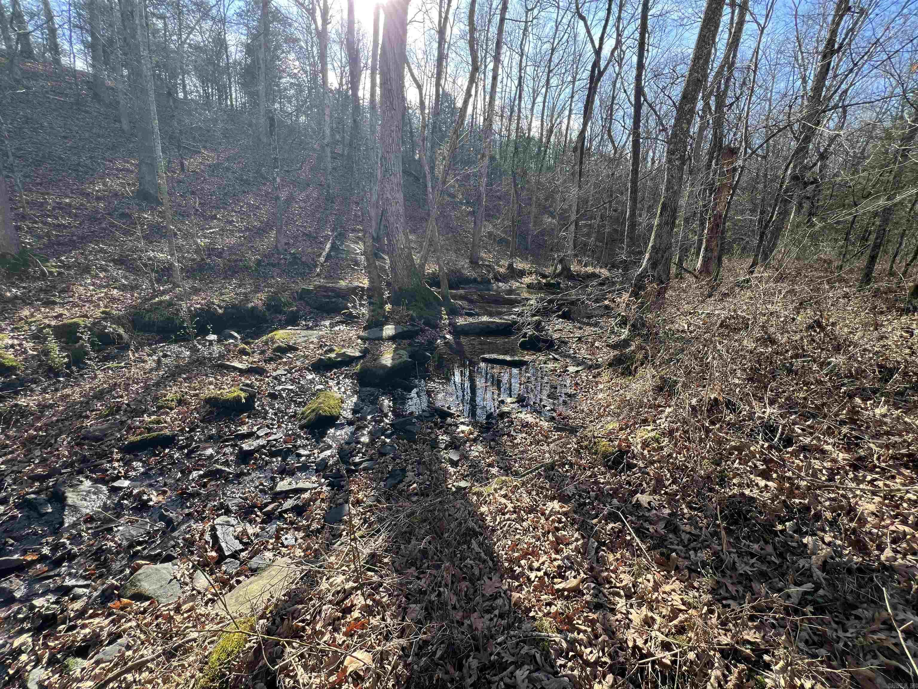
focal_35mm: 13
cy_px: 344
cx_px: 459
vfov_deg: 89.9
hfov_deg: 106.2
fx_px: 345
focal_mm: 1.57
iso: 32
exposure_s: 1/165
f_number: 1.8
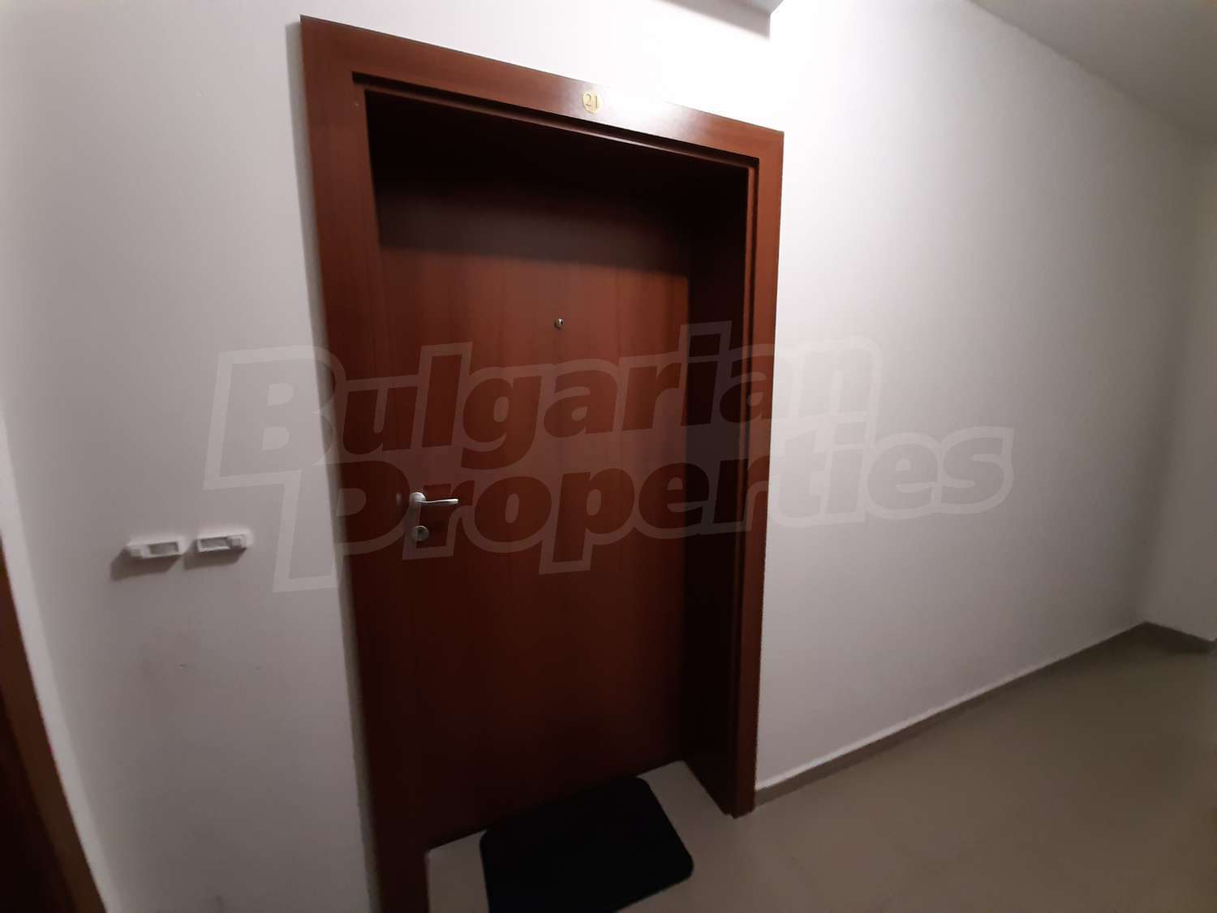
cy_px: 456
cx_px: 608
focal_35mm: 13
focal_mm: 1.42
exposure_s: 1/25
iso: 500
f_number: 2.2
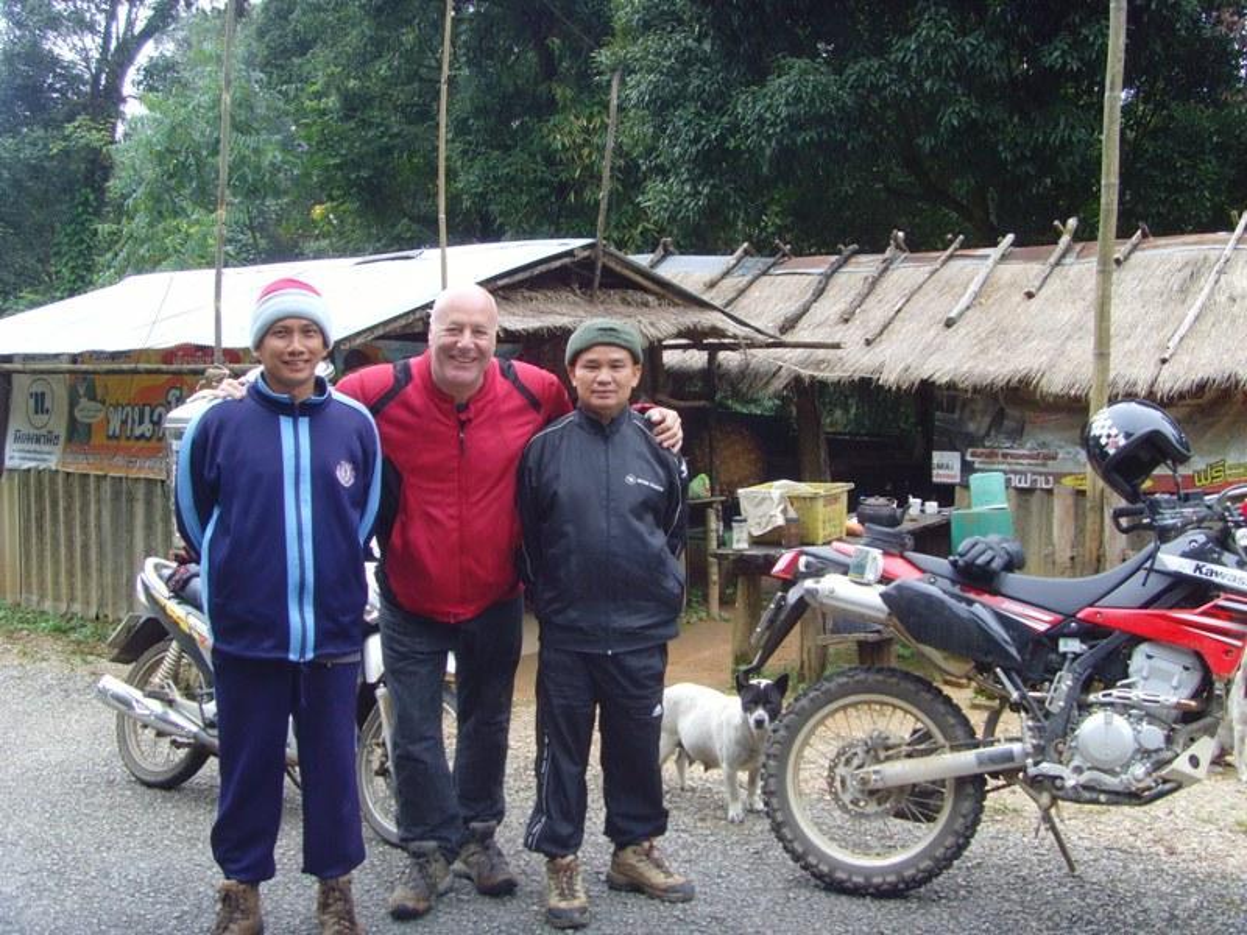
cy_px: 468
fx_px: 1405
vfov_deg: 36.8
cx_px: 624
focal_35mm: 39
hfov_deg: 47.9
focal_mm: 6.6
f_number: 3.5
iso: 100
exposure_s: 1/60
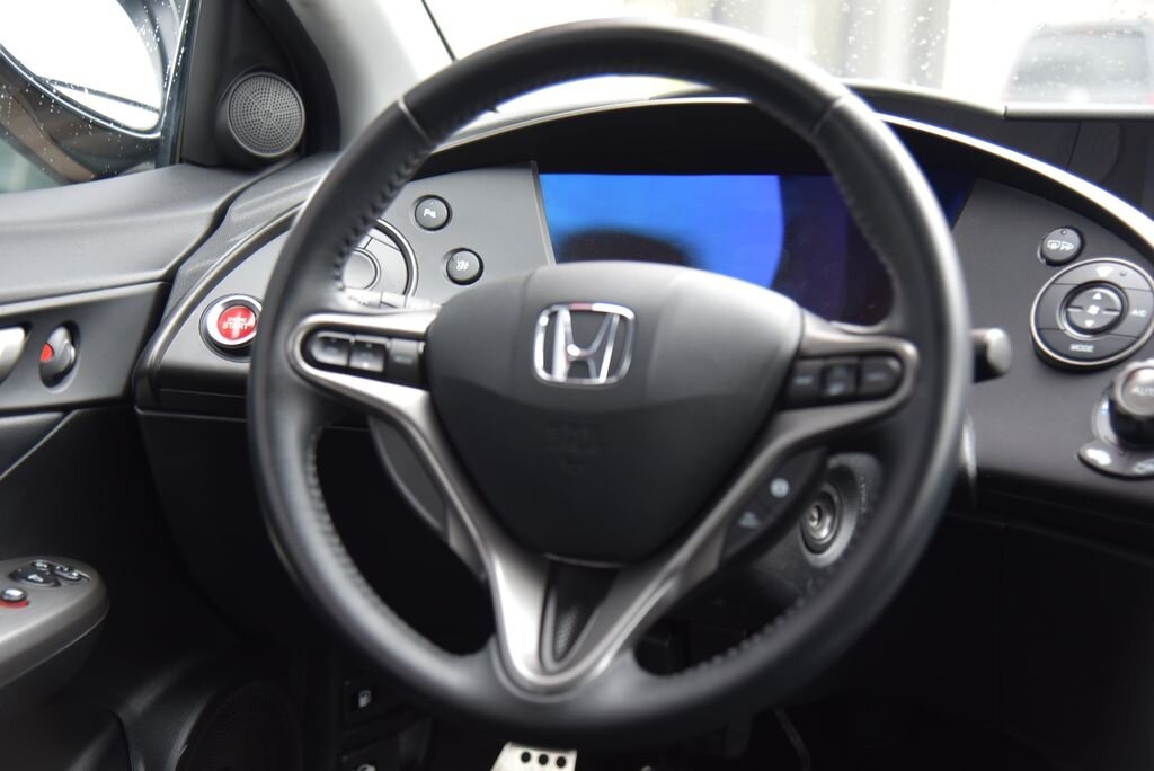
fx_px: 1668
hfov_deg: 38.2
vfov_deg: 26.0
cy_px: 386
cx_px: 577
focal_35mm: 52
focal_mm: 52
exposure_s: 1/13
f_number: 4
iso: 500
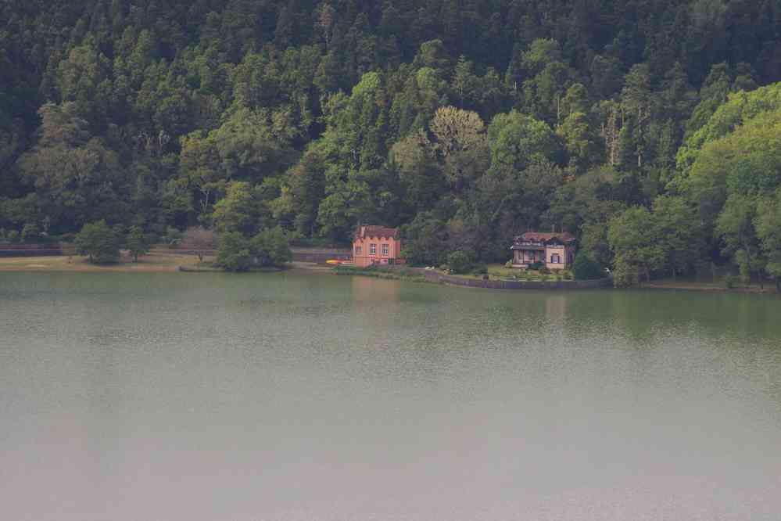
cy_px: 260
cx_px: 390
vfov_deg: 3.1
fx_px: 9762
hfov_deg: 4.6
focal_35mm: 450
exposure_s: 1/320
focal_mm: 300
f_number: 9
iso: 800
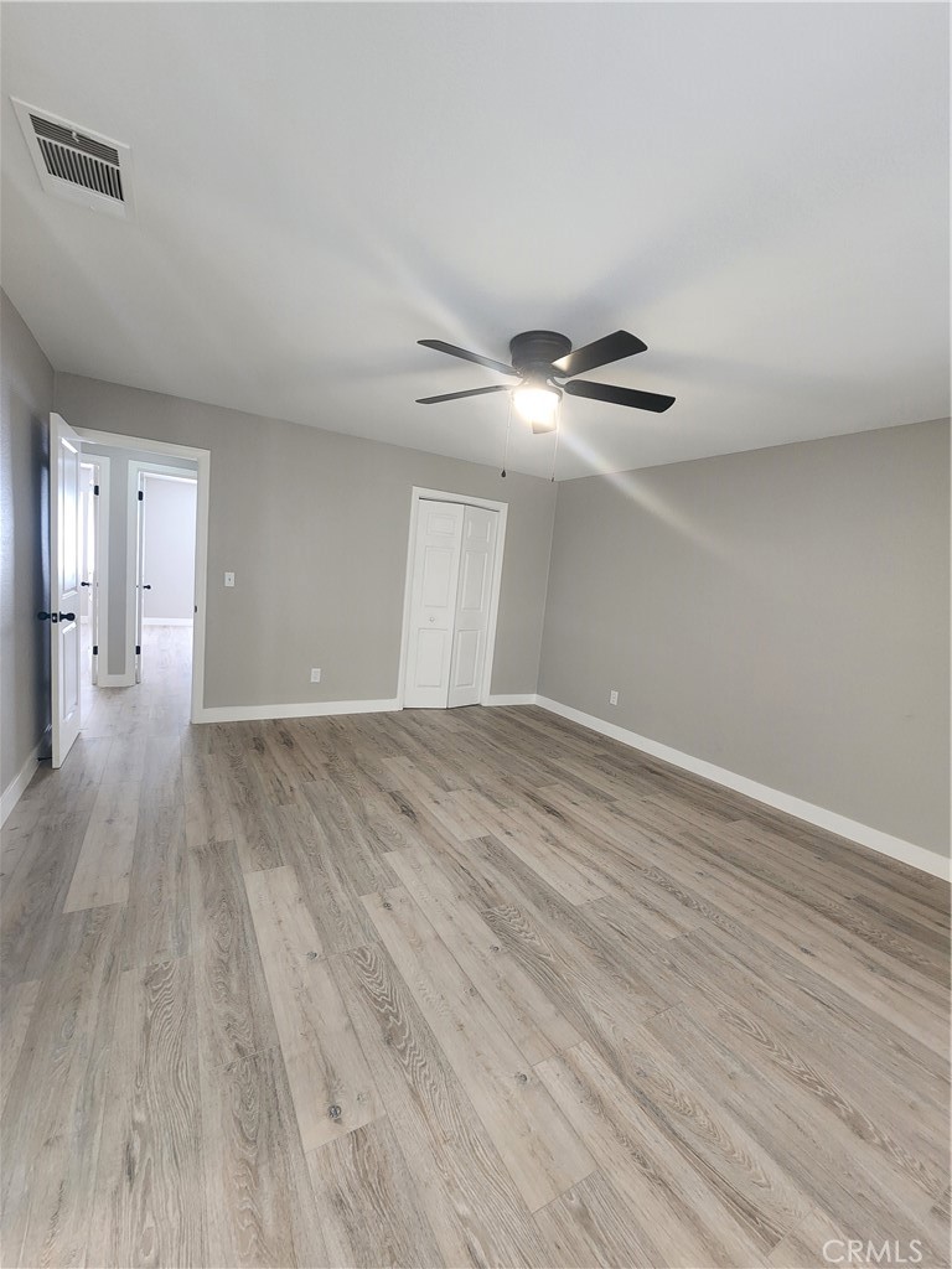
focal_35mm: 13
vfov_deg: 106.2
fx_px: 477
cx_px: 476
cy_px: 634
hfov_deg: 89.9
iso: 320
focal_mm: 2.2
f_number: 2.2
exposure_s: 1/30
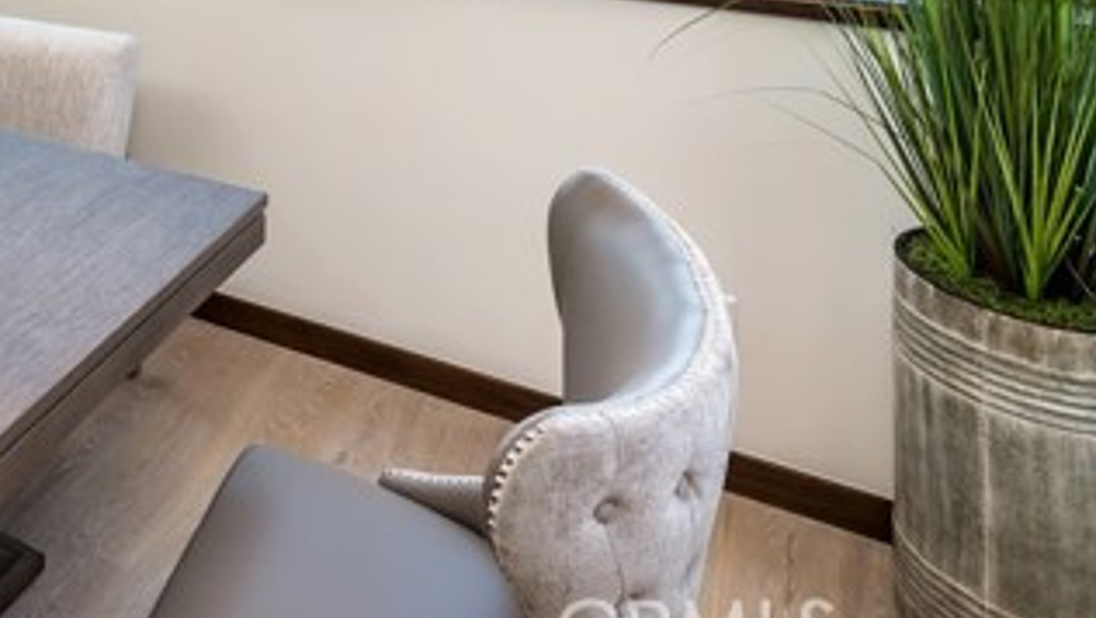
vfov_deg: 30.9
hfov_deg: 51.9
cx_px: 132
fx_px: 988
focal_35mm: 34
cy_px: -61
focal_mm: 16
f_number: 9
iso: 320
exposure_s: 1/30
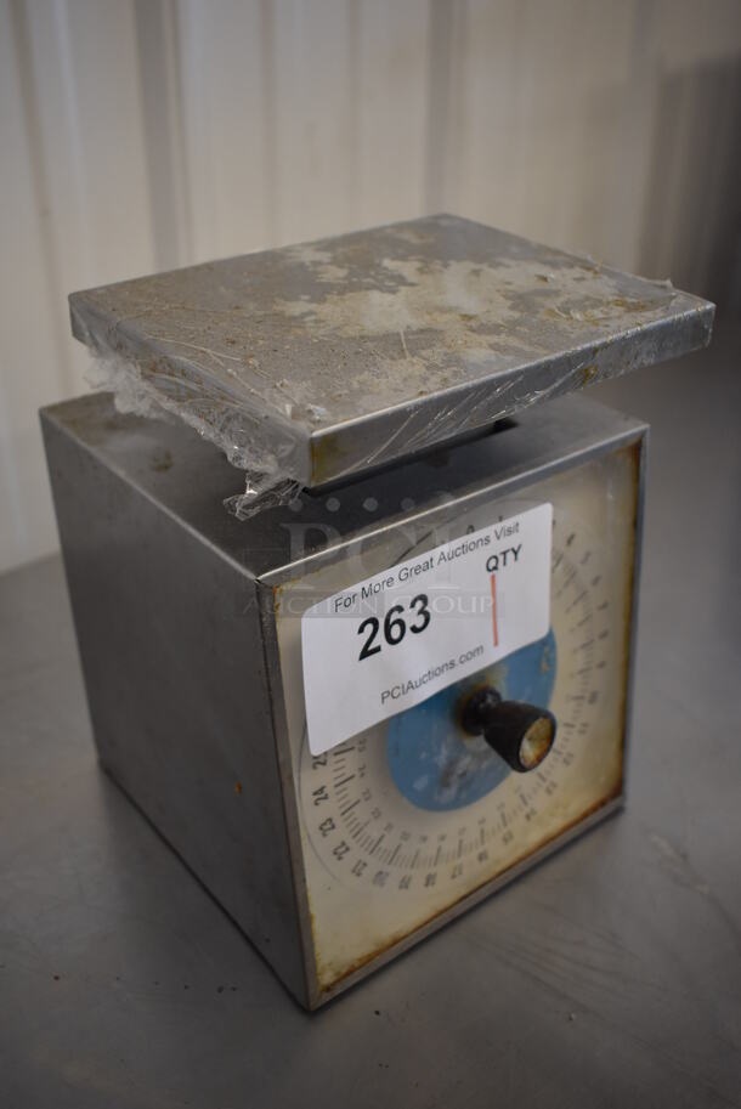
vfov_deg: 57.2
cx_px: 370
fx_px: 1017
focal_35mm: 33
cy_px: 554
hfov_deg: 40.0
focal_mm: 22
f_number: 3.8
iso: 800
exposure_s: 1/125
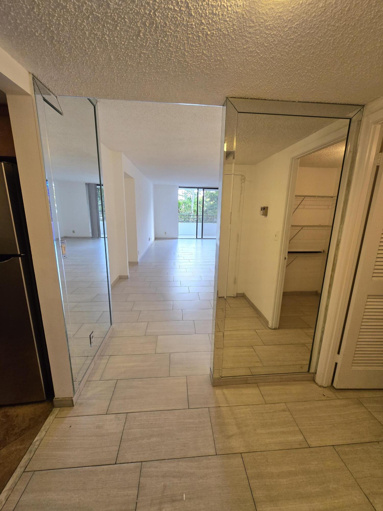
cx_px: 192
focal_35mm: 13
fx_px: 192
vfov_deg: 106.2
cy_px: 256
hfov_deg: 89.9
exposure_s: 1/60
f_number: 2.2
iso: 125
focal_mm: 1.7
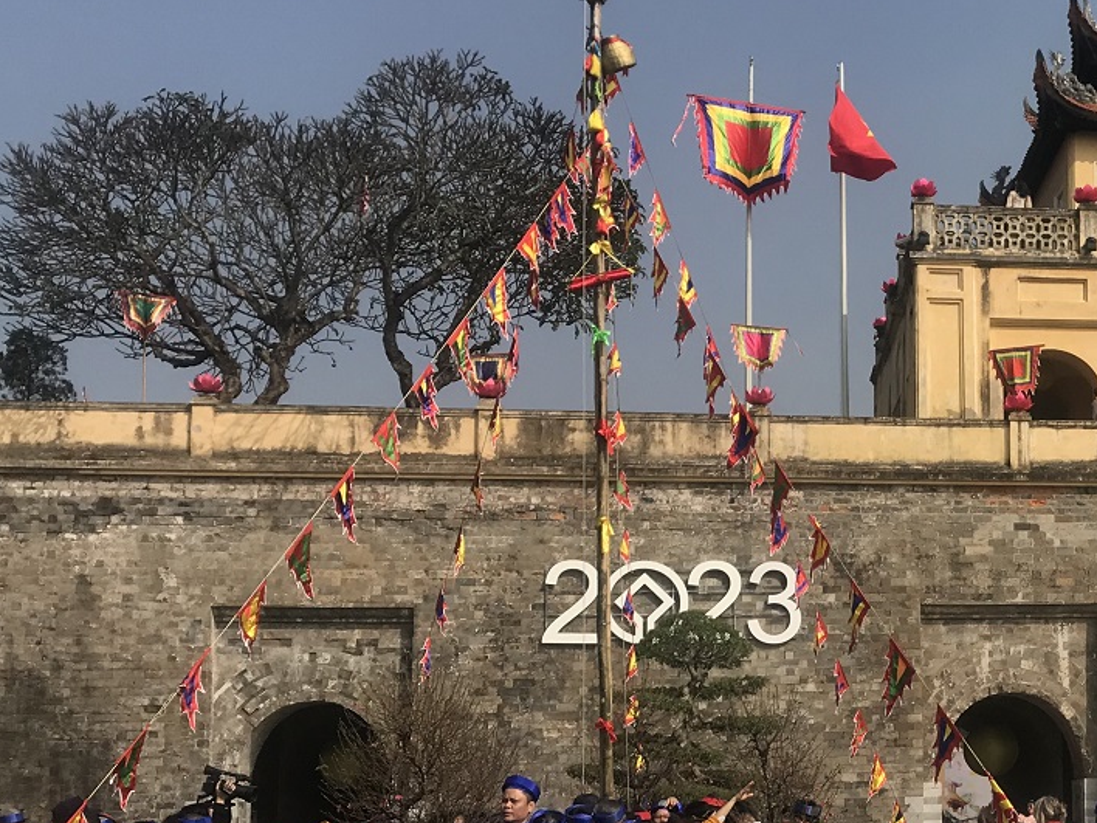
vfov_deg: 25.0
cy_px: 603
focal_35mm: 58
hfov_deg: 31.6
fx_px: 1838
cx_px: 996
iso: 20
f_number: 1.8
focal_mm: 3.99
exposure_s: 1/3195
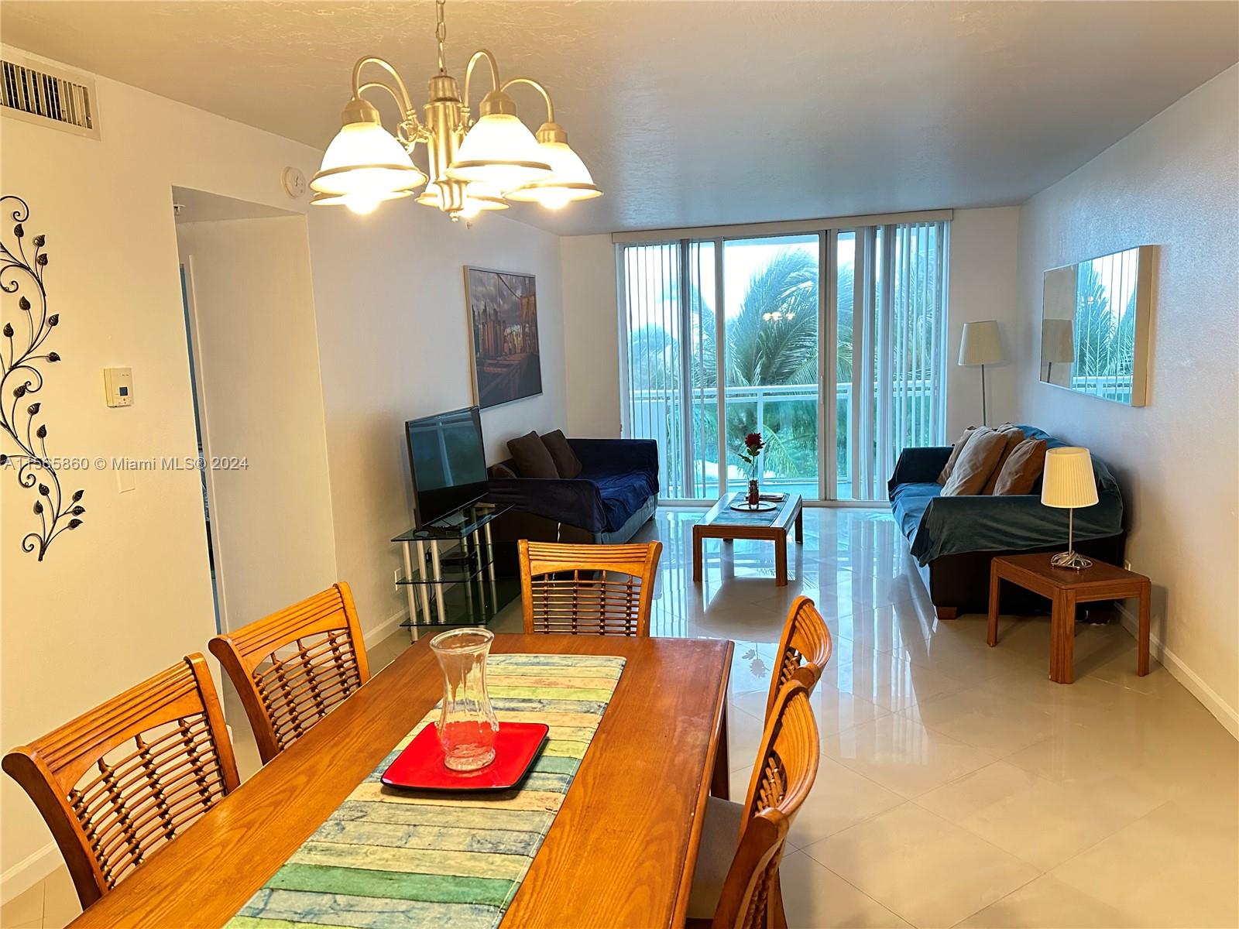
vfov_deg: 56.8
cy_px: 464
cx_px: 620
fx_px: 859
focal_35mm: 24
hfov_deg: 71.6
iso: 500
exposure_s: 1/60
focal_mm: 6.9
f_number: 1.8
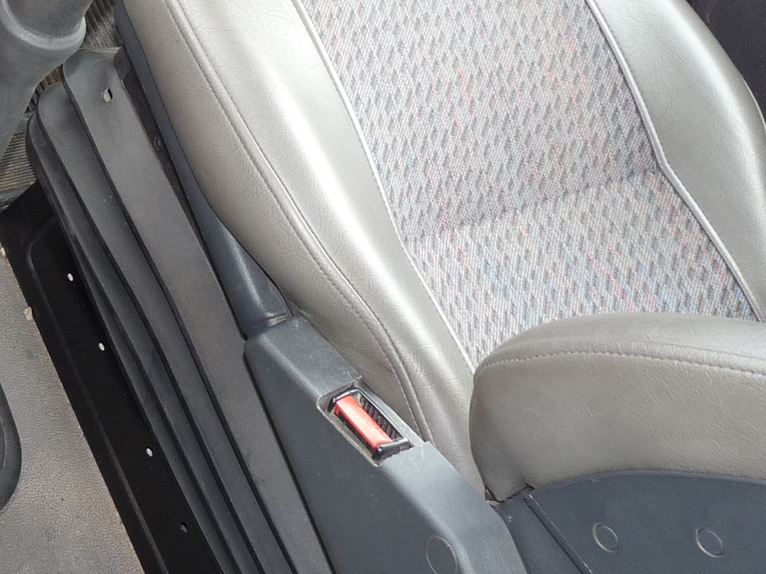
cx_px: -15
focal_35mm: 79
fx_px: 1748
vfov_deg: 17.8
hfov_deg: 23.6
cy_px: -112
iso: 100
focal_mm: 4.8
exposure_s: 1/30
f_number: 2.8
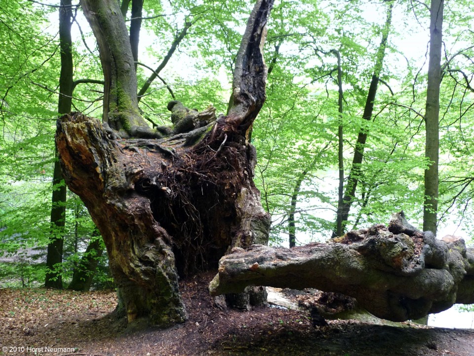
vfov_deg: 42.9
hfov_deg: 55.4
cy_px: 178
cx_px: 237
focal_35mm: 33
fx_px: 452
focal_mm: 4.7
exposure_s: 1/30
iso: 160
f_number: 3.3
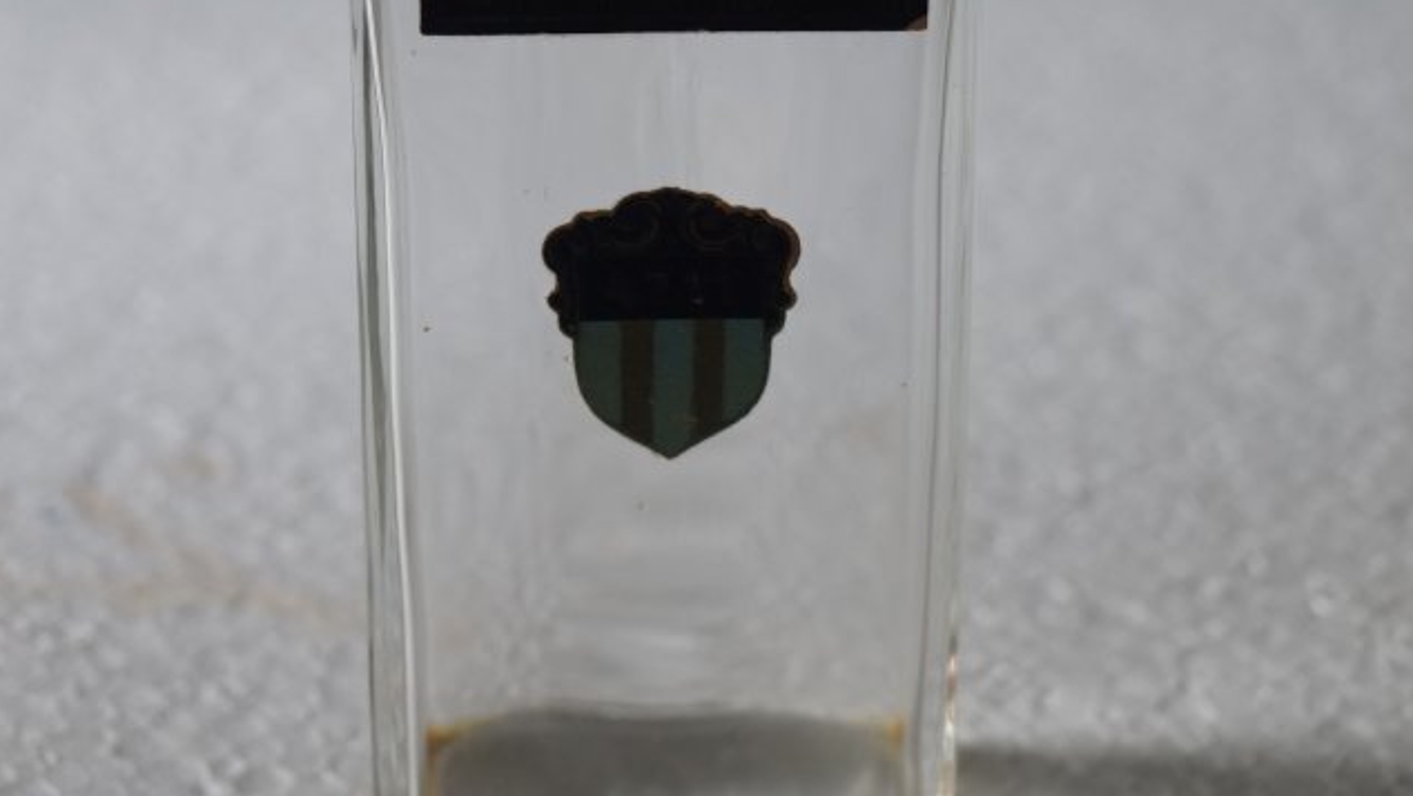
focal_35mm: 119
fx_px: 4460
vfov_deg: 10.2
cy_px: 262
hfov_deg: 18.0
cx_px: 704
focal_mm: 50
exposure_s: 1/80
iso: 640
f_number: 5.6
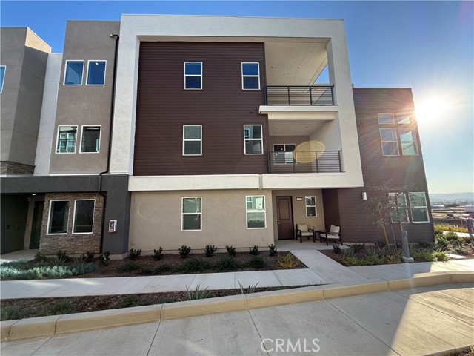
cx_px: 237
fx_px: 192
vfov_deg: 85.7
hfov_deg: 102.1
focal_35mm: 14
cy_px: 178
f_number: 2.2
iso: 50
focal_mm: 2.22
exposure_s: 1/559
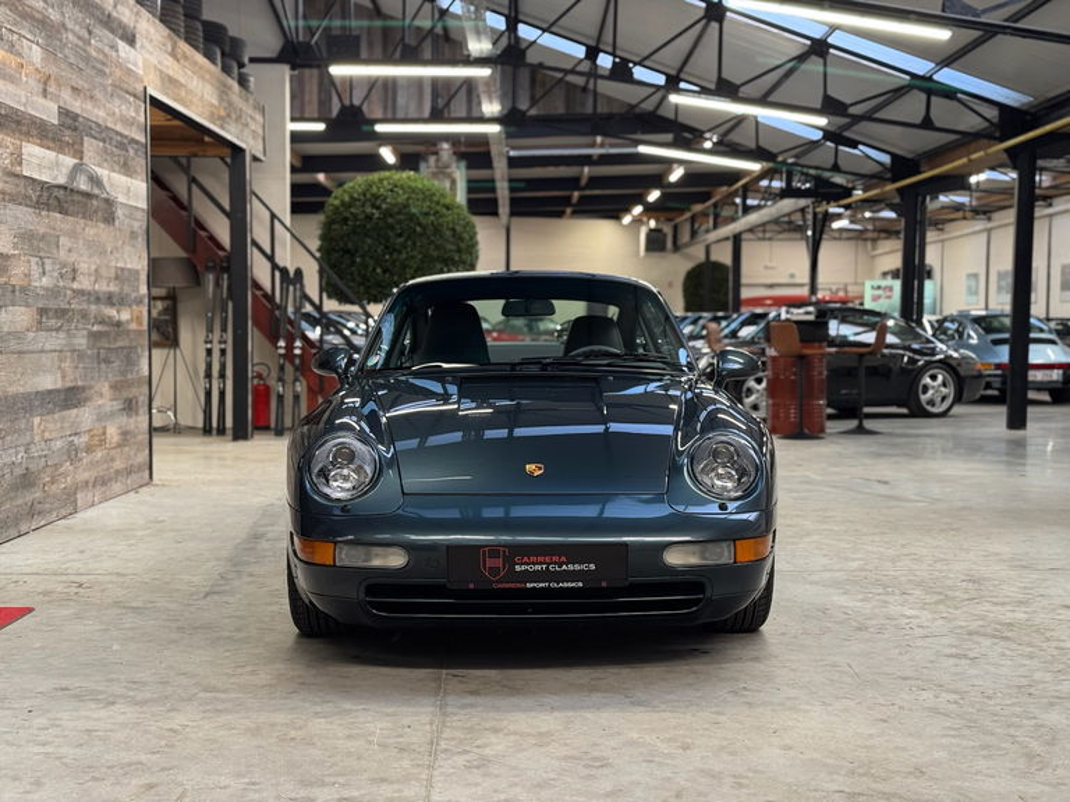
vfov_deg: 30.3
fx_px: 1484
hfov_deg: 39.7
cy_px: 401
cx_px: 535
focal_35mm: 48
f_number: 1.78
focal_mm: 6.76
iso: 250
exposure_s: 1/50
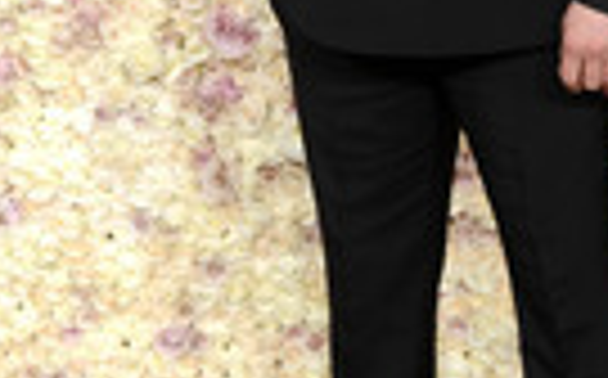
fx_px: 2598
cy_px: -32
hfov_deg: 13.3
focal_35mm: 157
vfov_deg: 8.3
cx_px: 448
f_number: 13
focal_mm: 52
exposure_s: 1/250
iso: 1000
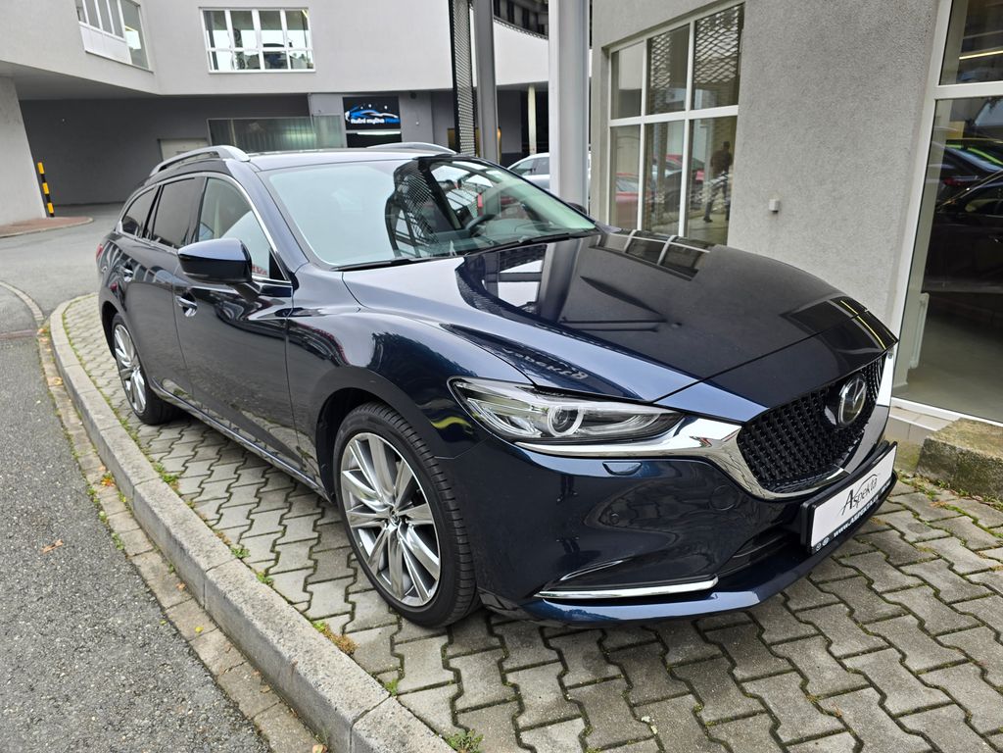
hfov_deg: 73.9
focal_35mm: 23
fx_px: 666
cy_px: 376
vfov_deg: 58.9
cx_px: 502
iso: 50
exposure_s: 1/180
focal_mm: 6.3
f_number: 1.7
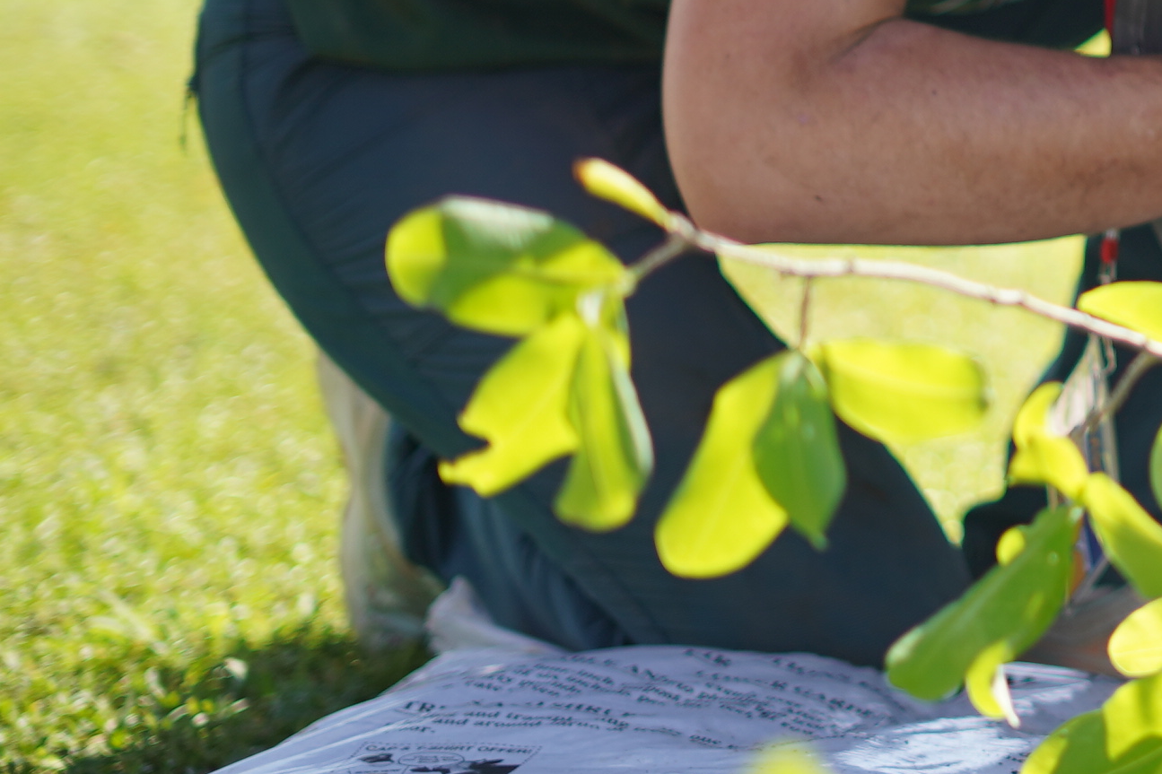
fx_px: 4905
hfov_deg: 12.9
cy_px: -4
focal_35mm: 152
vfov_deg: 9.0
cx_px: 1694
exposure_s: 1/1250
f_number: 2
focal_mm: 50
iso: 100
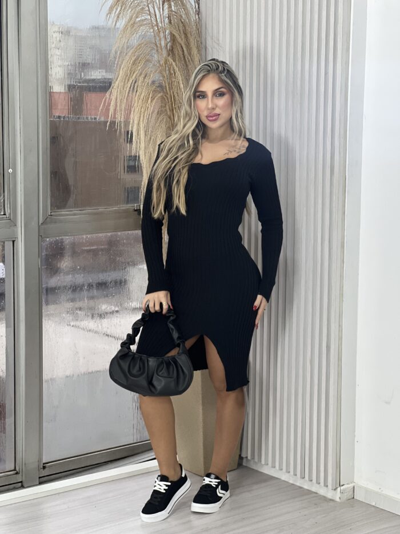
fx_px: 1186
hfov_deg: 19.1
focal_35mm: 77
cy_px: 267
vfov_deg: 25.3
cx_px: 200
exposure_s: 1/120
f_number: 2.8
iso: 160
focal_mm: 9
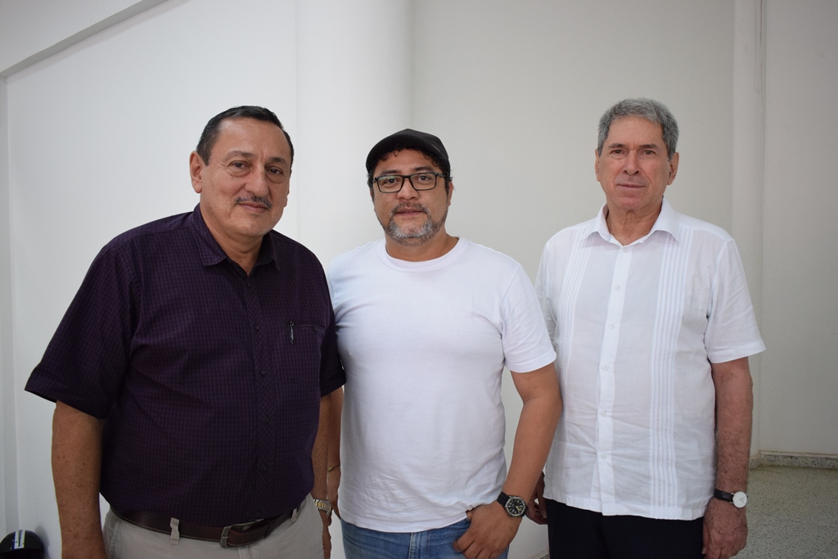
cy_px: 280
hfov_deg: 59.5
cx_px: 419
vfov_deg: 41.7
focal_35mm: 32
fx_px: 733
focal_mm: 21
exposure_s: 1/100
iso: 1600
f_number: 3.8
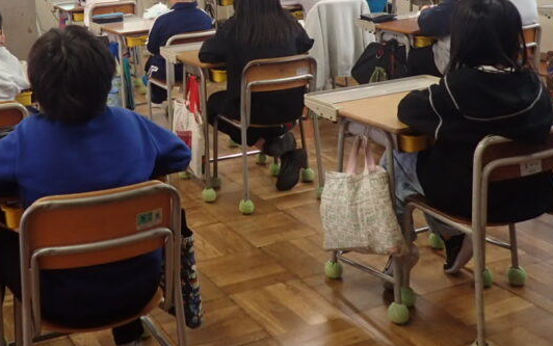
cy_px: 7
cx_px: 135
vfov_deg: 24.3
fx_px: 769
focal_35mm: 51
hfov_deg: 38.5
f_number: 2
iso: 200
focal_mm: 4.5
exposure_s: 1/60
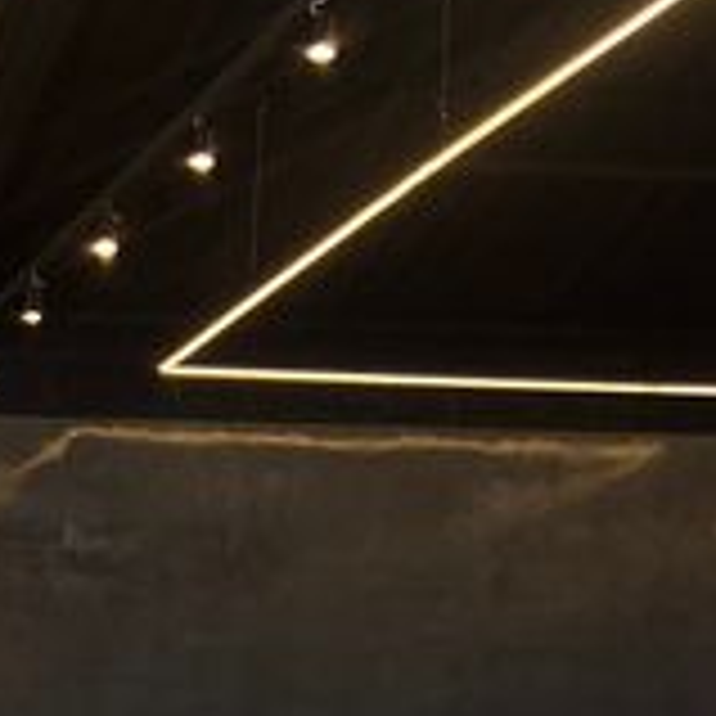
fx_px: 2738
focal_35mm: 117
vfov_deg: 13.9
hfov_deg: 13.4
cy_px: 1085
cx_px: -585
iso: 40
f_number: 1.5
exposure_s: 1/265
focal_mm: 5.7
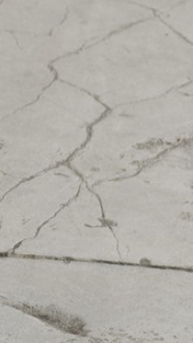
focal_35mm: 561
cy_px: -82
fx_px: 5105
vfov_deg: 3.8
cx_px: -502
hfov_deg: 2.1
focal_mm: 70
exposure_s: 1/160
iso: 100
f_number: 5.3
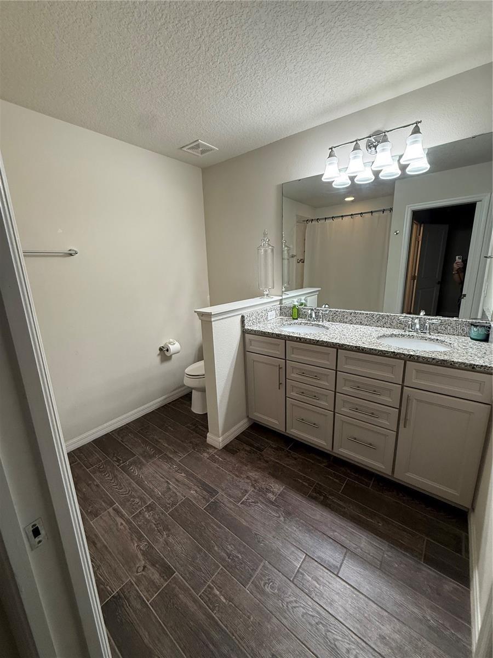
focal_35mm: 14
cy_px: 329
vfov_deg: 102.1
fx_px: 266
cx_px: 246
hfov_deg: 85.7
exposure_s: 1/120
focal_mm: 2.22
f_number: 2.2
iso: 250
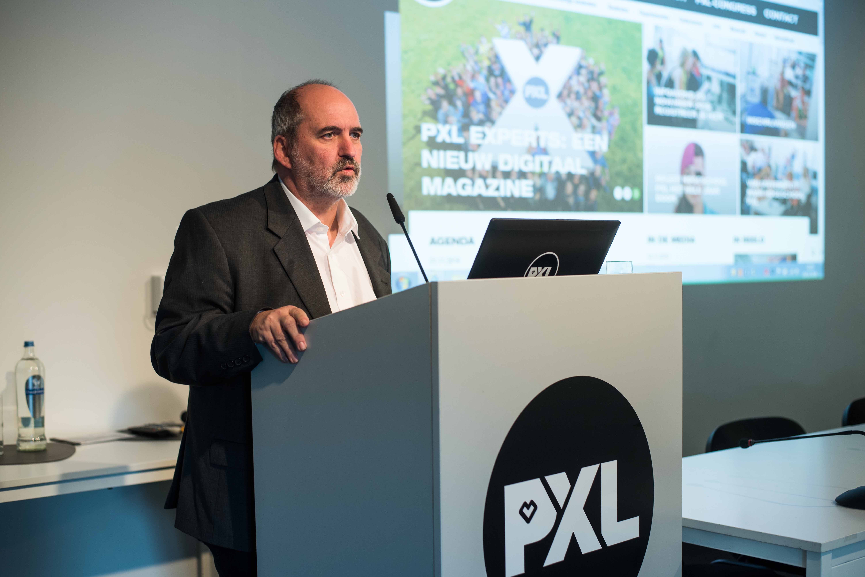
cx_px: 432
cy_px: 288
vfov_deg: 27.0
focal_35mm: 50
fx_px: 1202
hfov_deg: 39.6
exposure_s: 1/80
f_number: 2.8
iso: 500
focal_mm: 50
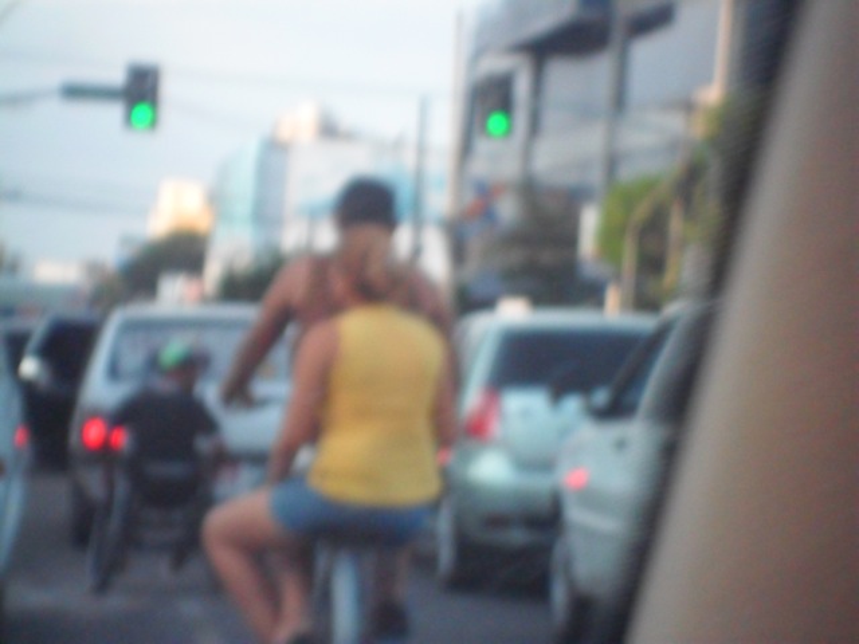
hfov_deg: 14.6
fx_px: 3350
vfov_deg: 11.0
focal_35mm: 135
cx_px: 430
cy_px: 322
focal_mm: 24.5
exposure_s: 1/60
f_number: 5.9
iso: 640
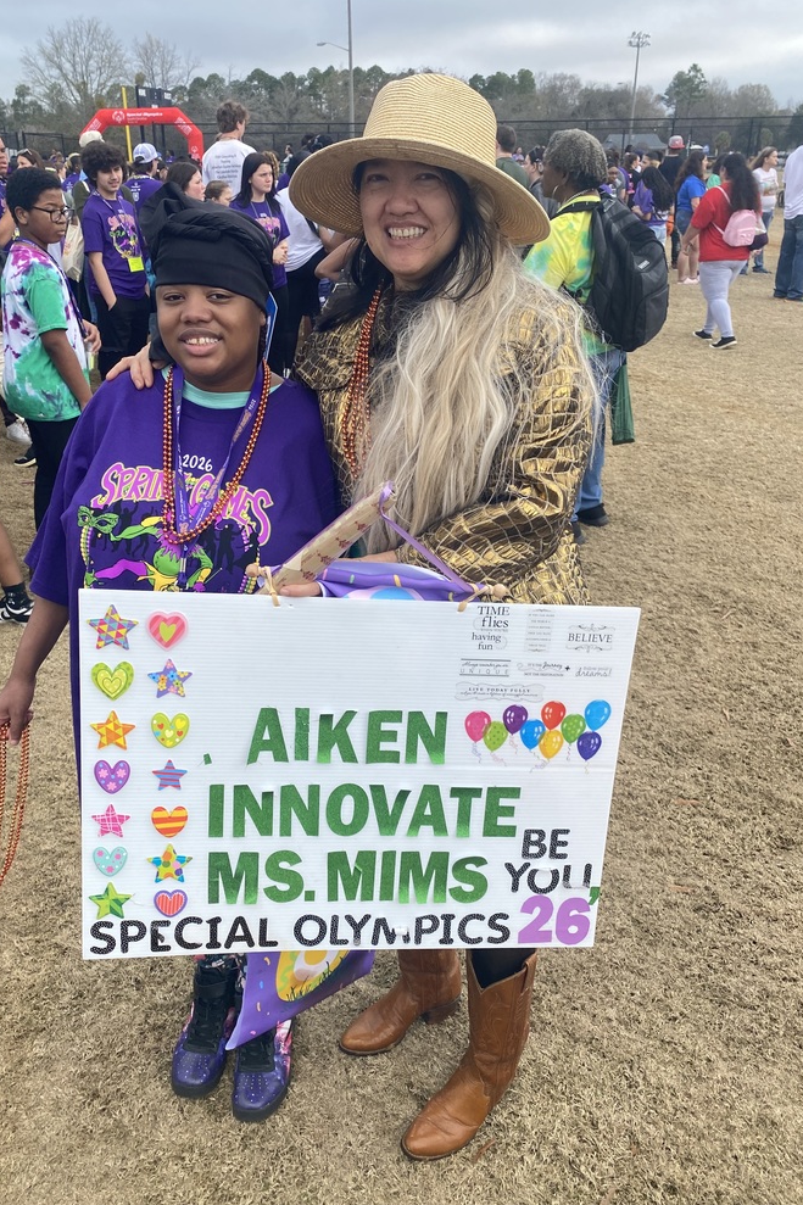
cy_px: 582
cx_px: 339
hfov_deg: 46.2
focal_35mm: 28
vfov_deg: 65.5
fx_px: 937
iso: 32
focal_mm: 4.25
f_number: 1.8
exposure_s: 1/1464
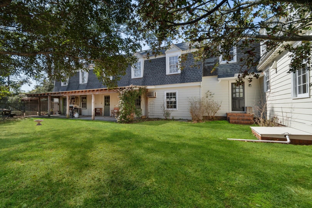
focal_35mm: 15
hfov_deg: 100.4
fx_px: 130
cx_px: 156
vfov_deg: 77.3
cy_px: 104
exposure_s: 1/200
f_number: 7.1
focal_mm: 10
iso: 100
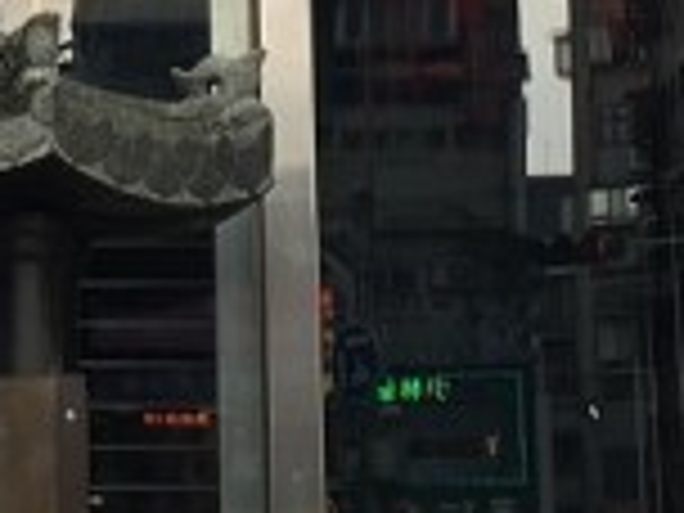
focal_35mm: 195
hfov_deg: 10.0
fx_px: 3853
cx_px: -72
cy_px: -580
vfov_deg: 7.3
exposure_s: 1/40
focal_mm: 4.15
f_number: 2.2
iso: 25
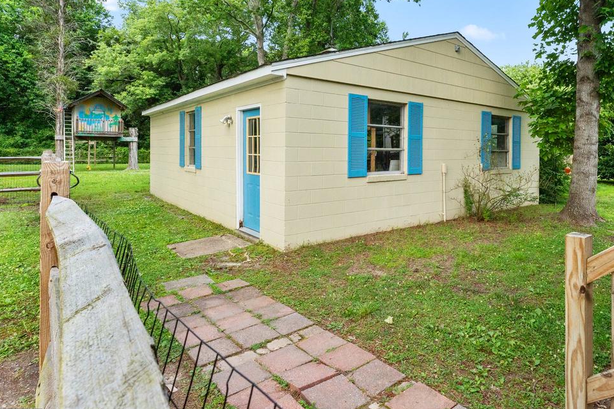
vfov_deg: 56.2
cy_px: 135
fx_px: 373
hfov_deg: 76.6
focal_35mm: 22
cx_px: 403
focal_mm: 14.6
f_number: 8
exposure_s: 1/1600
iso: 1000
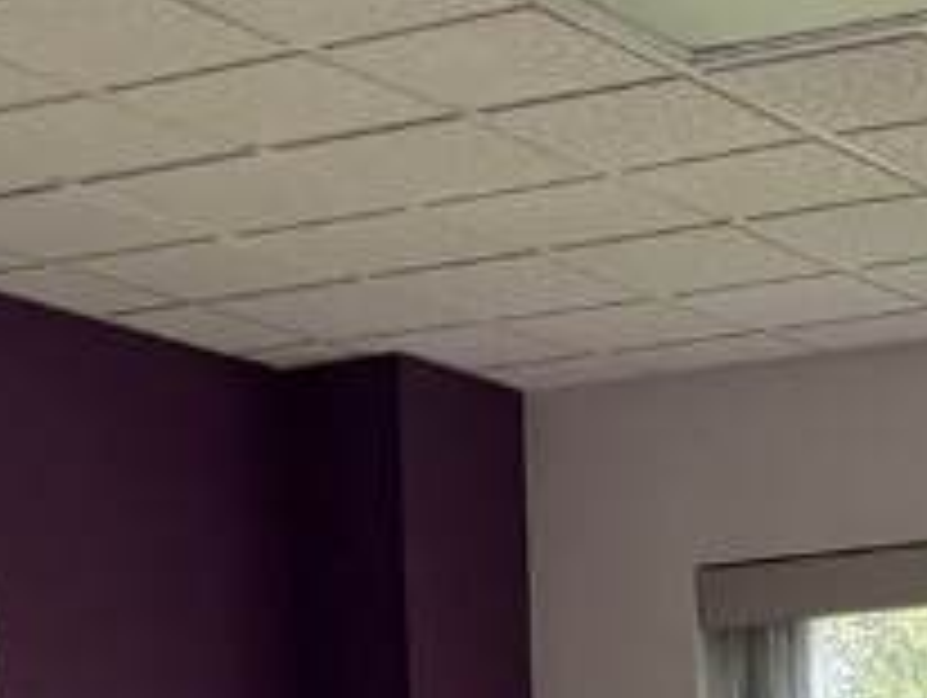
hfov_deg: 15.0
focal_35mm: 129
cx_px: 909
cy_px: 1617
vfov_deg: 10.2
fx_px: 3459
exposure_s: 1/96
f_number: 1.6
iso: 125
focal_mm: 5.96
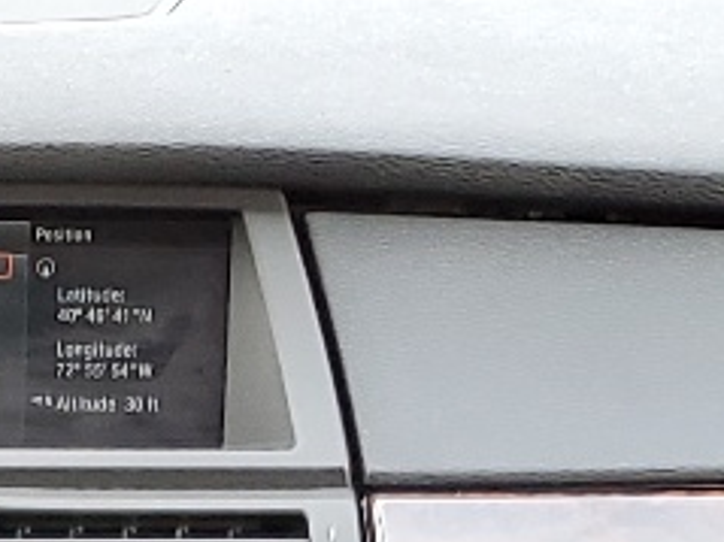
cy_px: 1732
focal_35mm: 174
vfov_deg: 7.3
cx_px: -42
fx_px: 3637
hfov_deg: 11.2
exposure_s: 1/120
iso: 67
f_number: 1.5
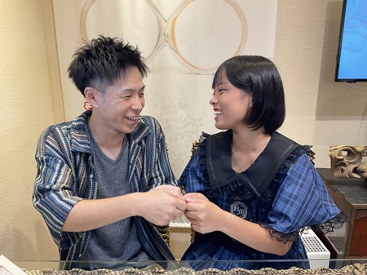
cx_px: 184
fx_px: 307
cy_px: 138
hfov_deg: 61.7
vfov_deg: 48.2
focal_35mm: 29
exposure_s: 1/50
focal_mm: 3
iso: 50
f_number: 1.8
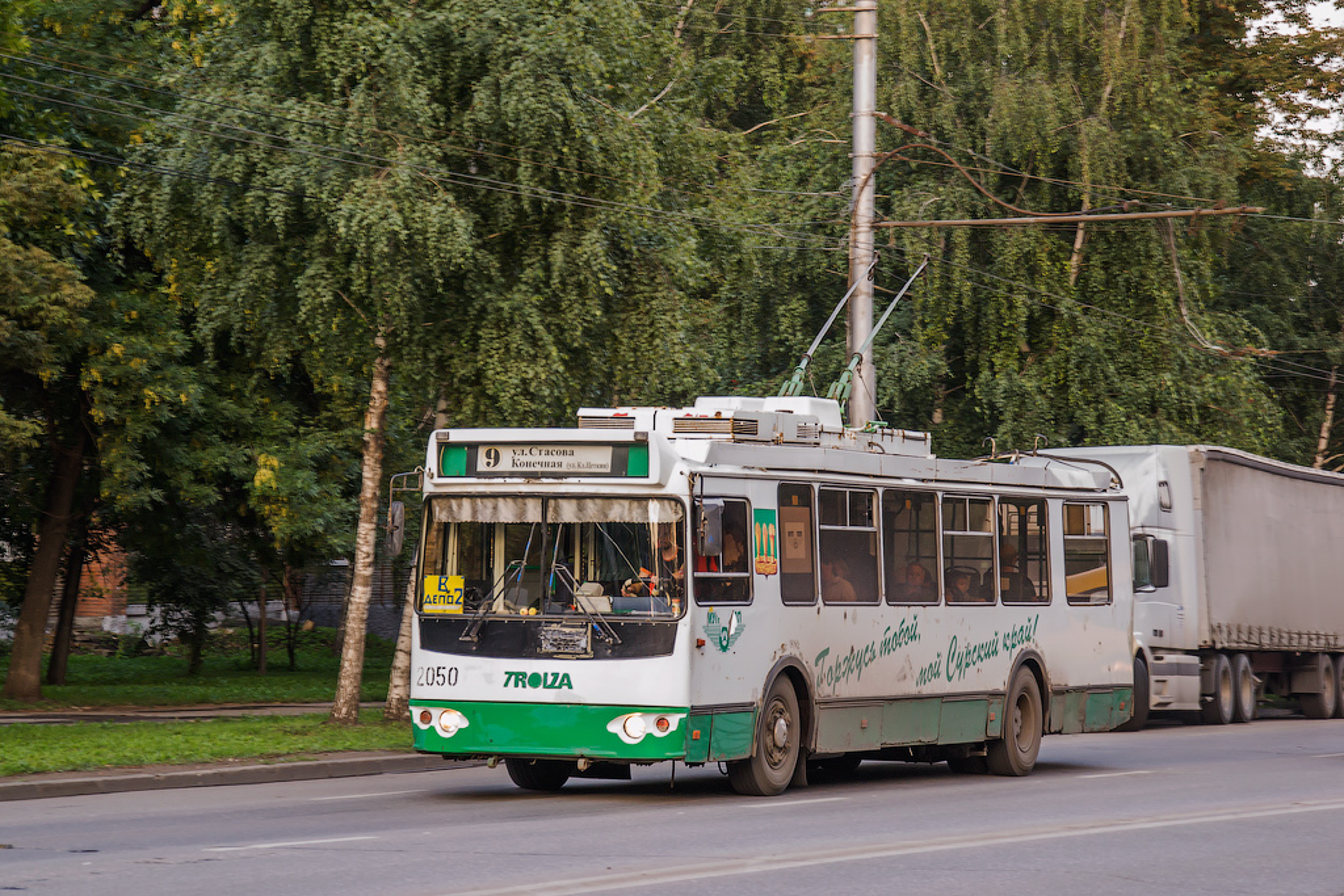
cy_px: 448
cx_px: 672
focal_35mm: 105
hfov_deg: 19.5
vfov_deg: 13.0
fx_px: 3920
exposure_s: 1/60
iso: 400
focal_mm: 70
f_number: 6.3
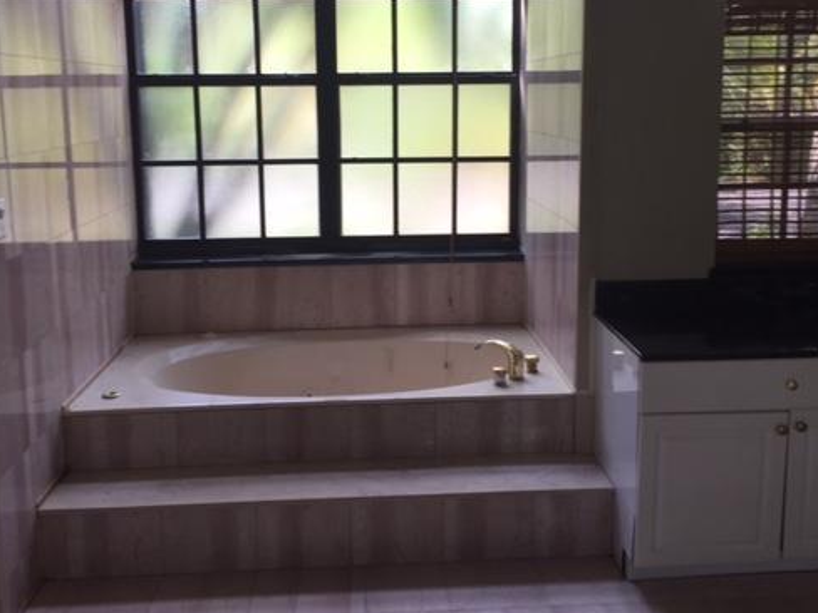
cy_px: 238
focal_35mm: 38
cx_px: 421
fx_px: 898
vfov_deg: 37.5
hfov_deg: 49.0
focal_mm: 4.15
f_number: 2.2
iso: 32
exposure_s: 1/60
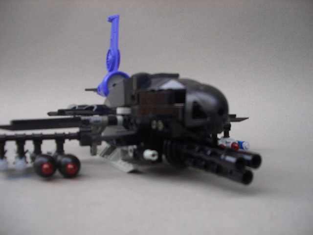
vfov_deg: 40.7
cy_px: 118
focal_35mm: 35
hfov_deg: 52.6
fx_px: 316
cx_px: 156
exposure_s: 1/80
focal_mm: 5.8
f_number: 2.6
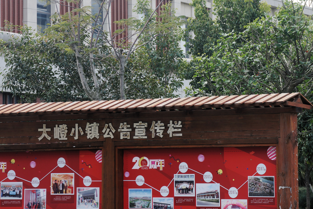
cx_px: 209
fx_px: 1165
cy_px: 84
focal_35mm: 134
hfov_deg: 15.3
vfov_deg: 10.2
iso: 100
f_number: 7.1
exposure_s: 1/200
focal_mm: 55
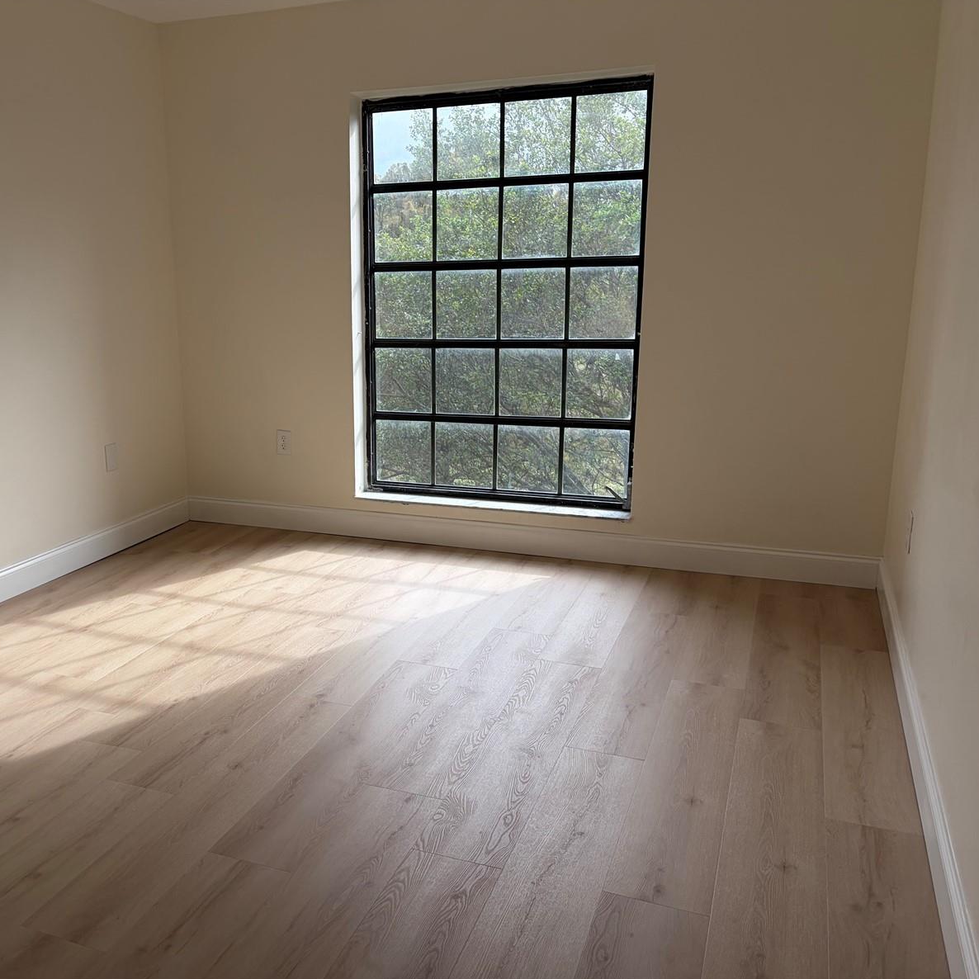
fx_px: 992
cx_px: 357
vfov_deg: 52.5
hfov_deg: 51.9
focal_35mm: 31
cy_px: 489
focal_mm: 5.96
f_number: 1.6
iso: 50
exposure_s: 1/673
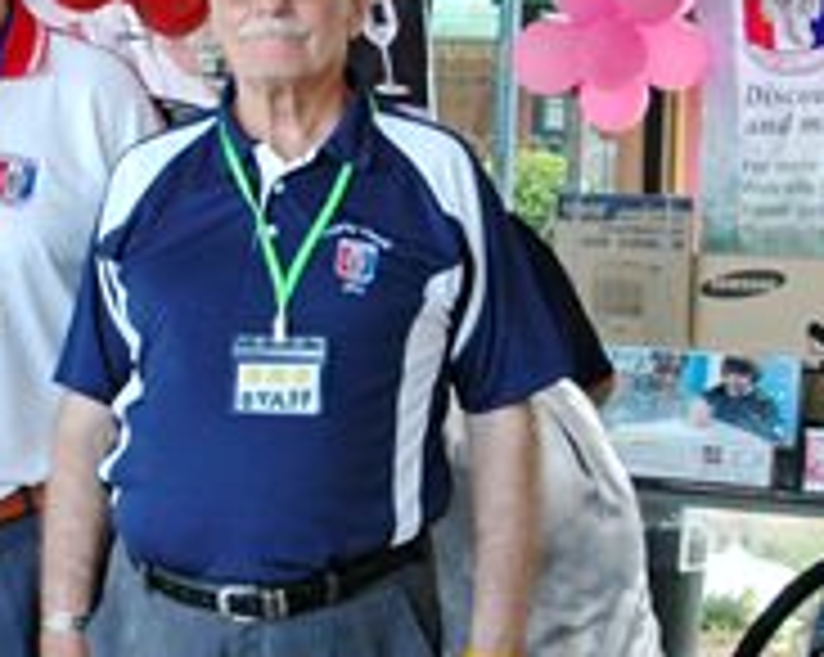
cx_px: 176
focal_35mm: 118
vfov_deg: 13.0
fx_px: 2875
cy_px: 184
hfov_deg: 16.2
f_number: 5
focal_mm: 28
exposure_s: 1/60
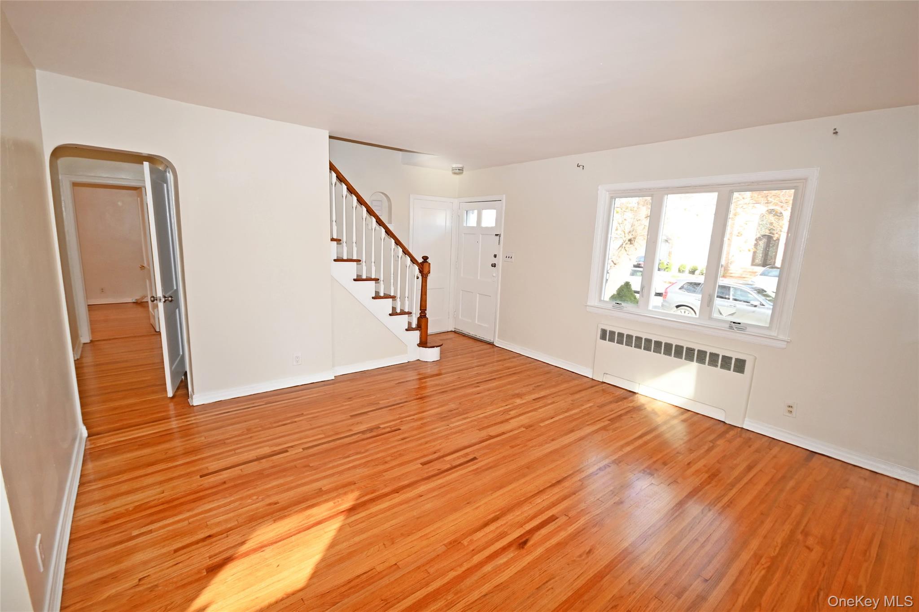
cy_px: 306
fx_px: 383
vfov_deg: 77.3
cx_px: 460
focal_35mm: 15
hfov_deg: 100.4
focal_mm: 10
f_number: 5
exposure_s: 1/100
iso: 200
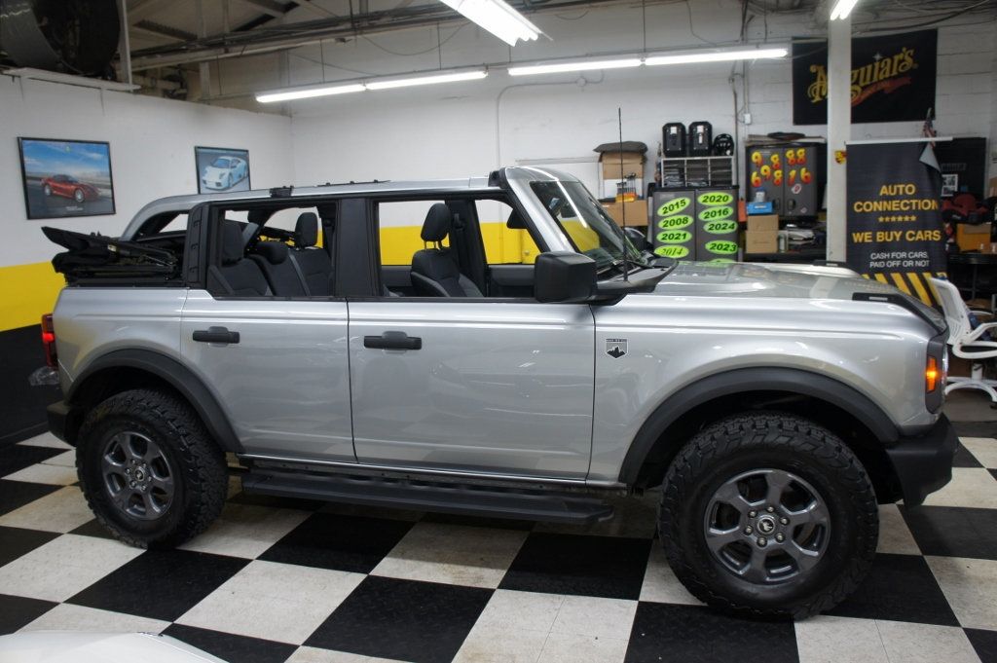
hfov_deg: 67.4
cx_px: 498
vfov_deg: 47.9
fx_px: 747
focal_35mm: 27
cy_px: 332
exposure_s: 1/30
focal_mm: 18
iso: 250
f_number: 3.5
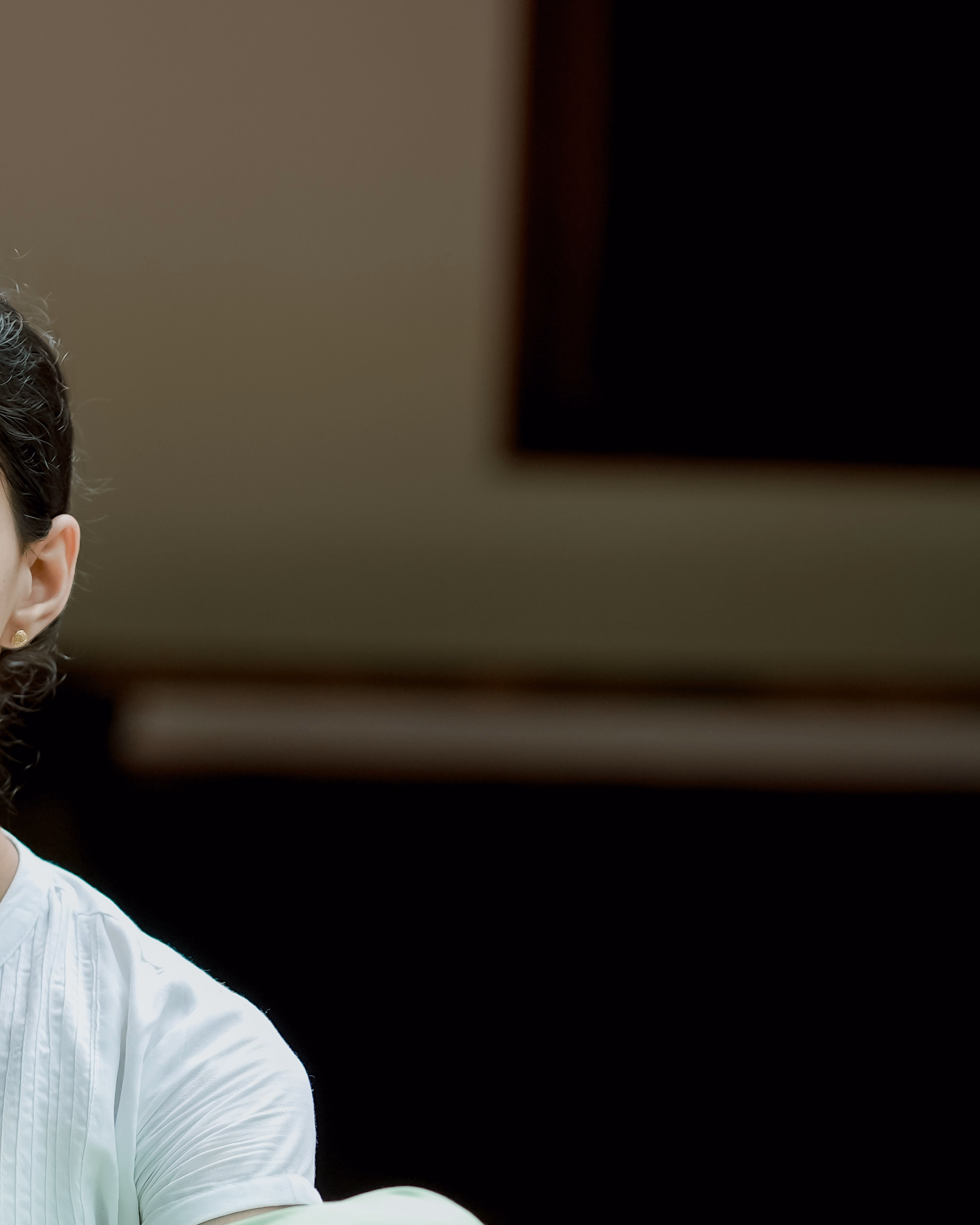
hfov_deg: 6.8
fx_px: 8194
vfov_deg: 8.5
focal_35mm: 226
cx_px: -158
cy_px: 1175
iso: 200
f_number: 2
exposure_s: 1/250
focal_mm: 85
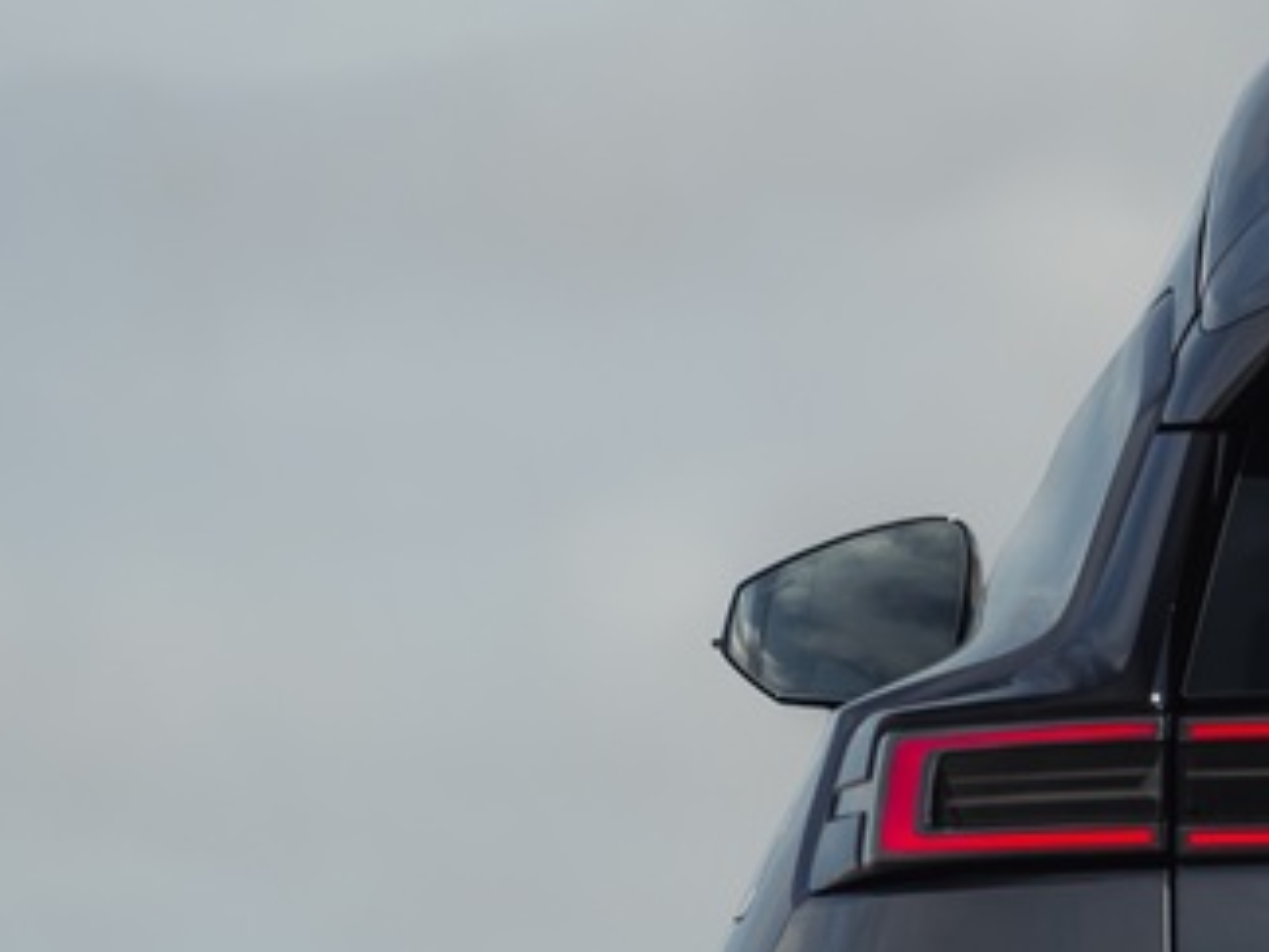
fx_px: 30391
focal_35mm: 829
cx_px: 2534
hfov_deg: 2.4
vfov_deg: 1.8
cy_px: 90
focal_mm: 176.6
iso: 80
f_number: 5.6
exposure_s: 1/160
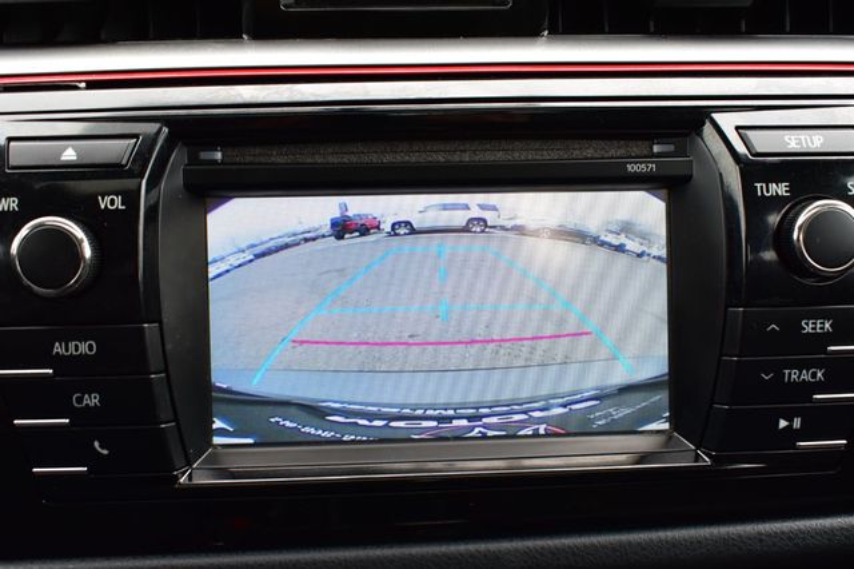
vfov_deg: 31.9
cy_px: 284
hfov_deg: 46.4
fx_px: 996
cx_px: 427
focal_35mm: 42
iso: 400
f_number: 7.1
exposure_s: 1/40
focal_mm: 28
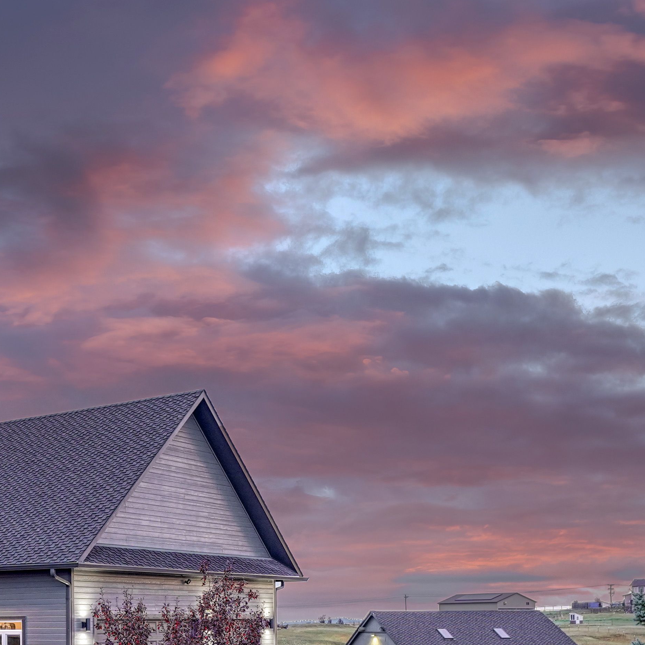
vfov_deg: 31.1
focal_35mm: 52
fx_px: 1102
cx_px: -39
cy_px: 585
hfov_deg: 29.8
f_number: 7.1
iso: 800
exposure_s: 2
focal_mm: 19.1
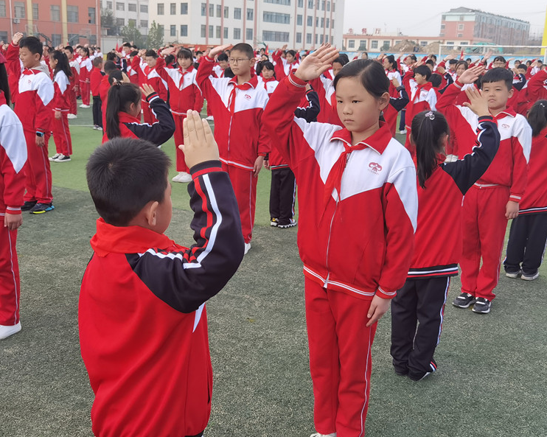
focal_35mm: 40
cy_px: 220
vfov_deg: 37.3
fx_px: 647
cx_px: 260
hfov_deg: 45.8
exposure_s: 1/911
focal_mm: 6.71
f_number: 1.9
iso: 50
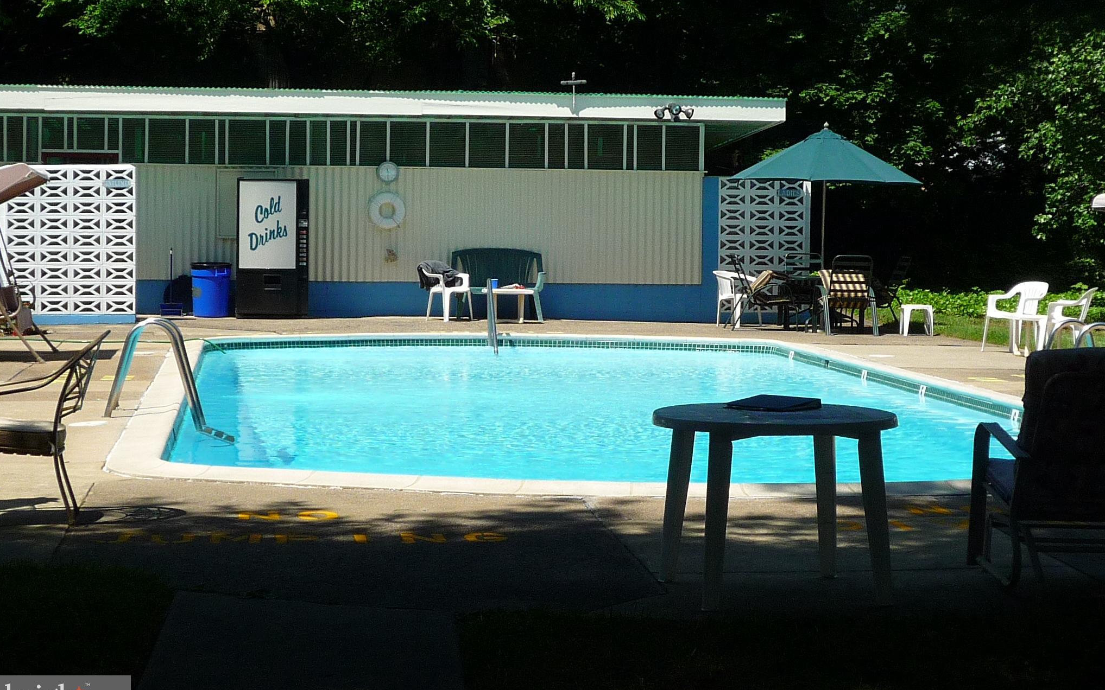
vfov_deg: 13.6
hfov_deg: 21.6
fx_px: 2891
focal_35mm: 96
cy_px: 303
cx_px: 551
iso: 100
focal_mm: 8.8
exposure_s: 1/800
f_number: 5
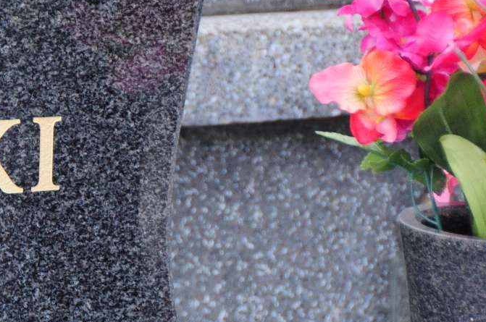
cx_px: -261
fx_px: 6787
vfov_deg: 2.7
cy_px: -43
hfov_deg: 4.1
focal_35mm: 504
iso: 640
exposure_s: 1/125
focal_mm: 105
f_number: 7.1
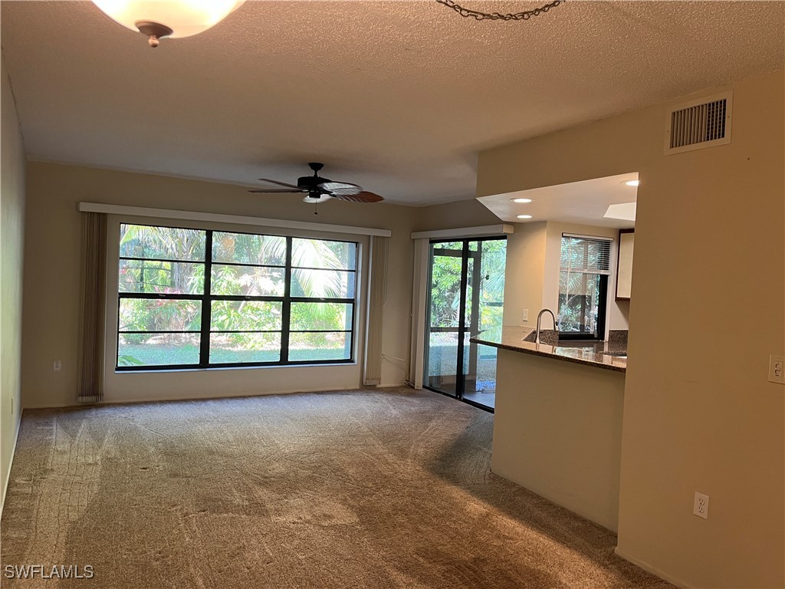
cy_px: 294
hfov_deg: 67.3
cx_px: 392
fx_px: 590
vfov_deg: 53.1
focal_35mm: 26
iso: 80
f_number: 1.6
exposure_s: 1/60
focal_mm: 5.1
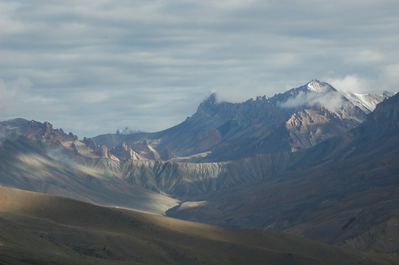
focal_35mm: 232
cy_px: 132
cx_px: 200
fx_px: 2575
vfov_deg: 5.9
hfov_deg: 8.9
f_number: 9
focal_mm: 155
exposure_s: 1/250
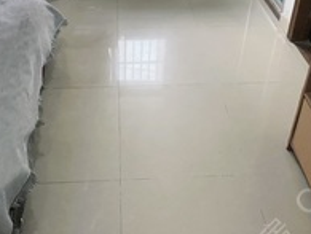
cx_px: 136
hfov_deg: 43.7
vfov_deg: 29.7
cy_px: -33
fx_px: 387
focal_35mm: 43
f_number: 2.2
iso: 200
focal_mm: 2.22
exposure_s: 1/99
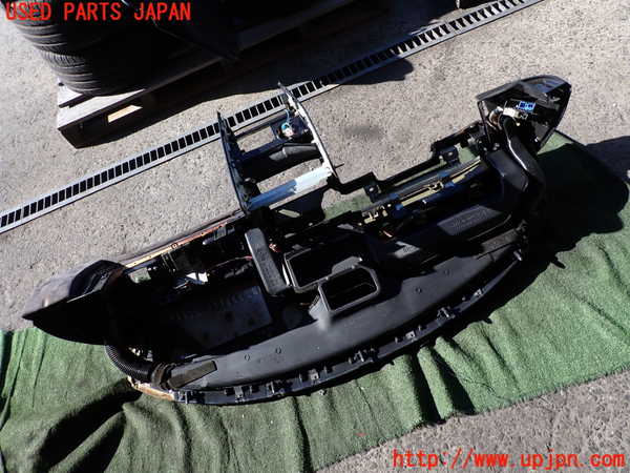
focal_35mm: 25
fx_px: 455
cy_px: 236
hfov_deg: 69.4
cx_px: 315
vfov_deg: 54.9
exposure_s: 1/640
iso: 100
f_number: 2.8
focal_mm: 4.5
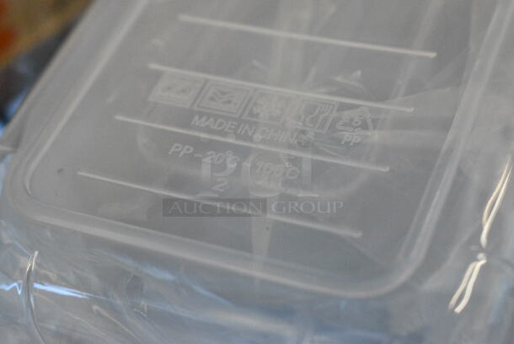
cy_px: 172
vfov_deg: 19.8
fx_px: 986
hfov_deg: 29.2
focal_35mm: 69
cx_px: 257
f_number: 7.1
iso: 6400
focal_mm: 46
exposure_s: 1/200
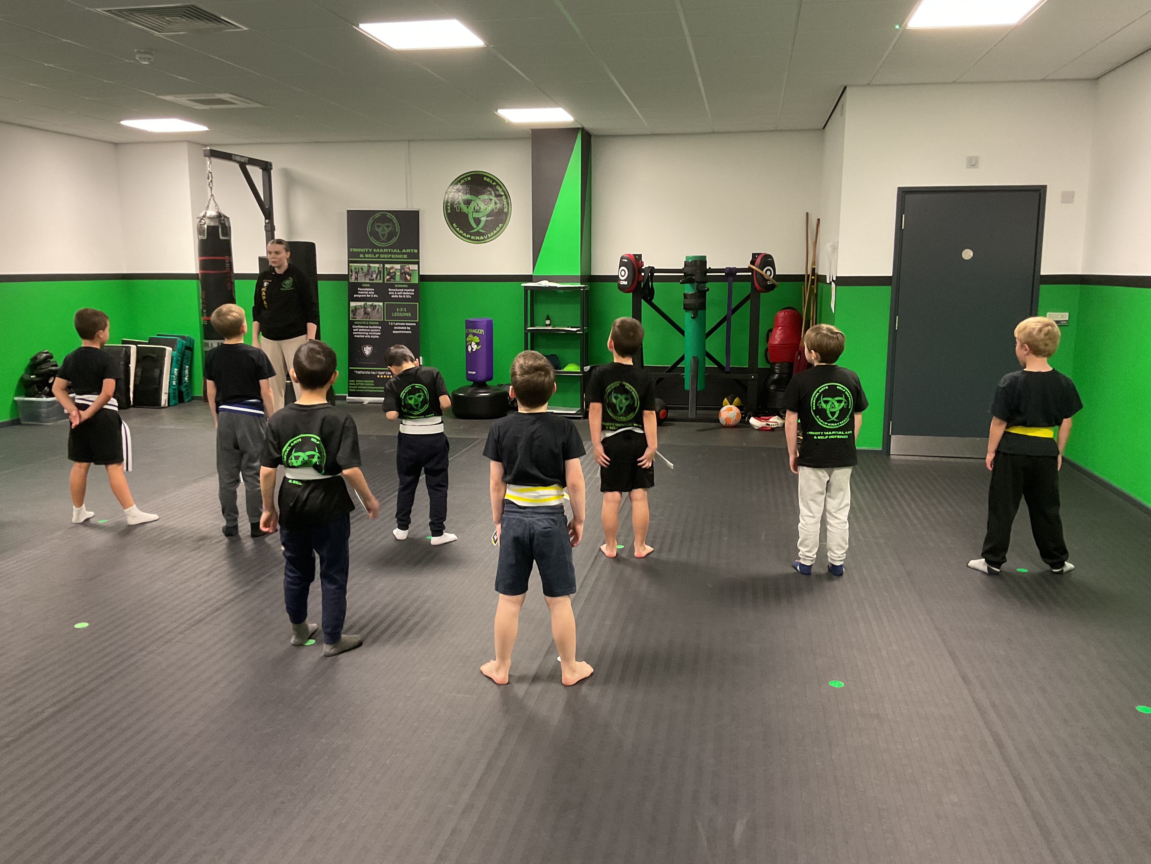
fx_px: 964
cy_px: 432
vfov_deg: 48.2
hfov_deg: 61.7
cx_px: 576
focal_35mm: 29
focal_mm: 3
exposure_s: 1/50
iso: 250
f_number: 1.8
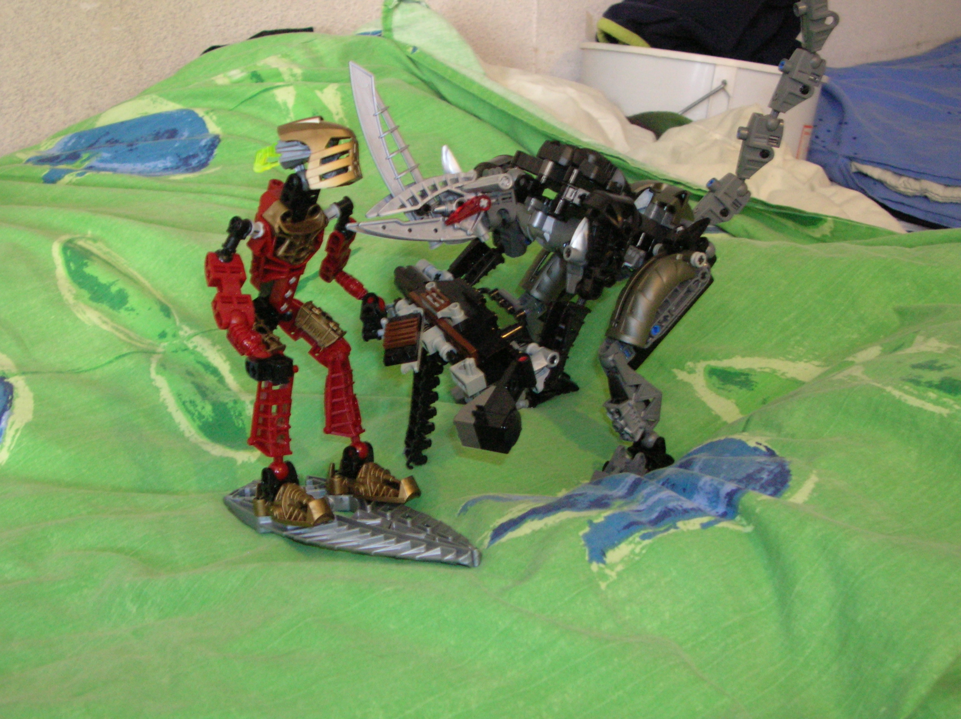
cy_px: 360
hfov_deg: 44.8
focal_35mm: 42
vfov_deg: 34.3
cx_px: 480
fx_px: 1165
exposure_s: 1/8.1
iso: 200
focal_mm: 7.1
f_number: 3
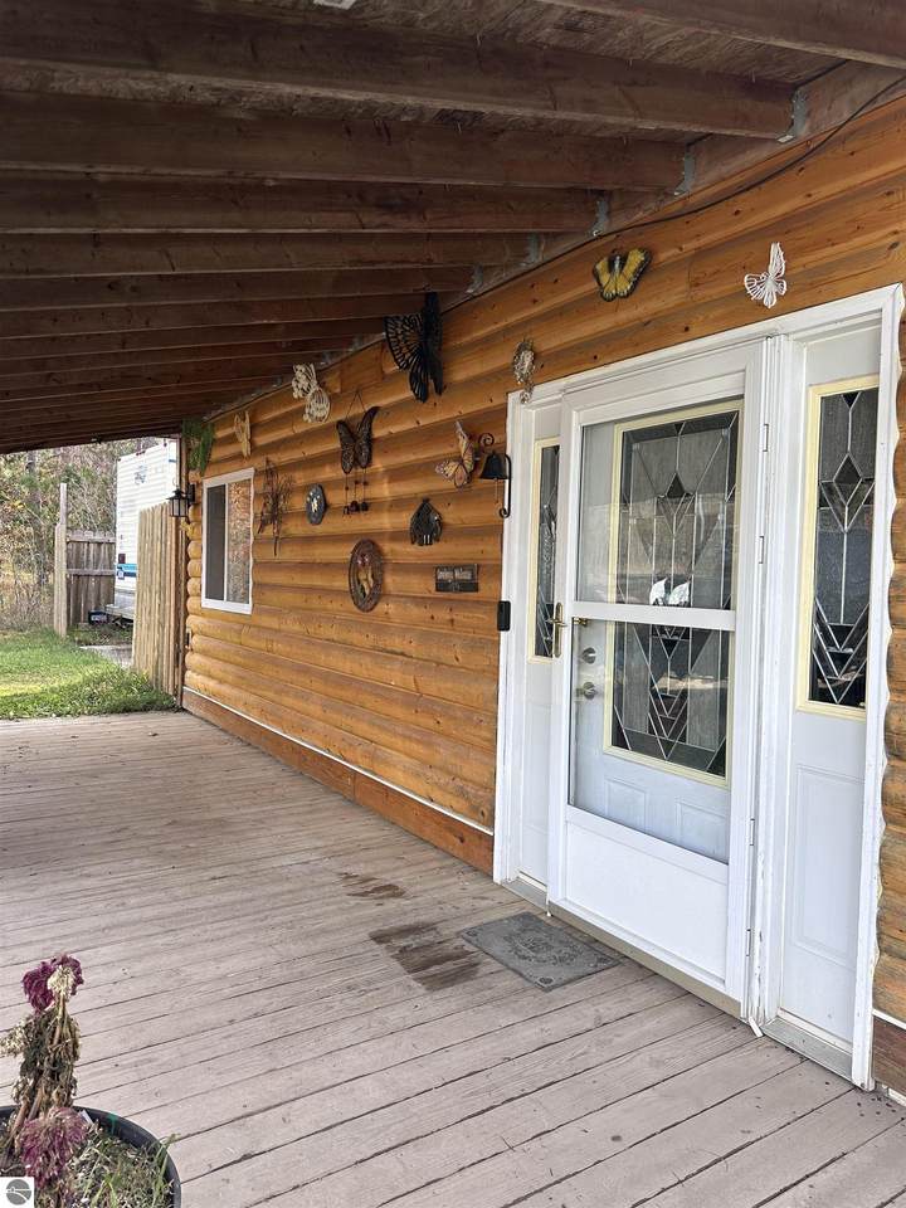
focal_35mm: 24
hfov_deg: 56.8
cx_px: 453
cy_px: 604
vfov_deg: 71.6
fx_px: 838
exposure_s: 1/482
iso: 80
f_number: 1.78
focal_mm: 6.86
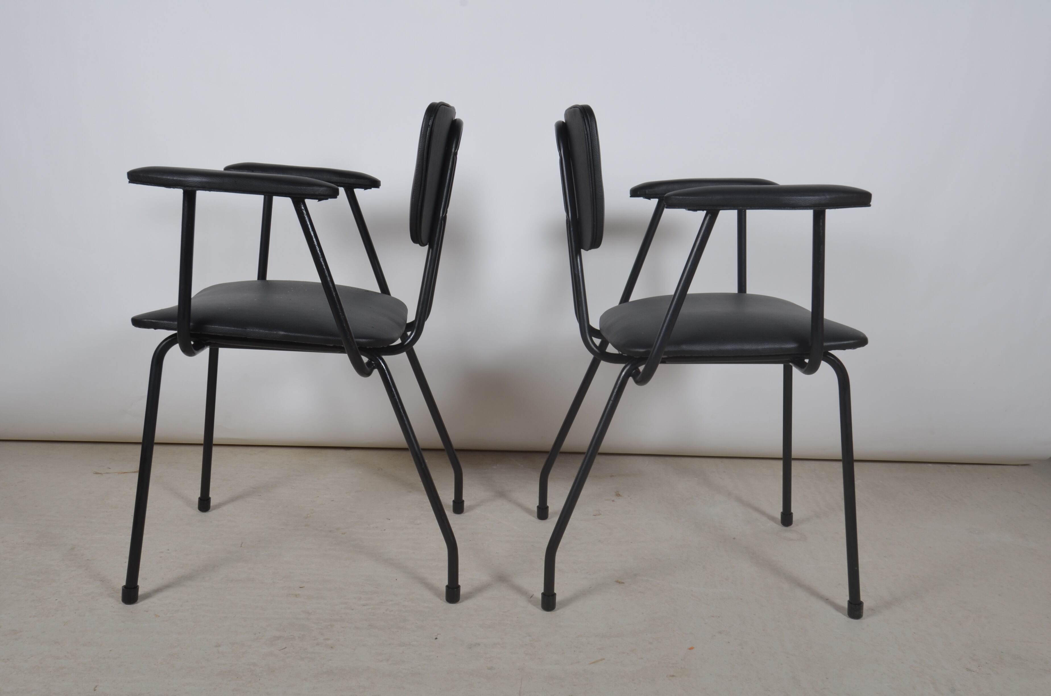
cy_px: 348
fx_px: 874
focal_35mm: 30
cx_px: 526
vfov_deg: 43.4
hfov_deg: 62.0
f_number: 14
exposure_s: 1/125
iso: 100
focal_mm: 20
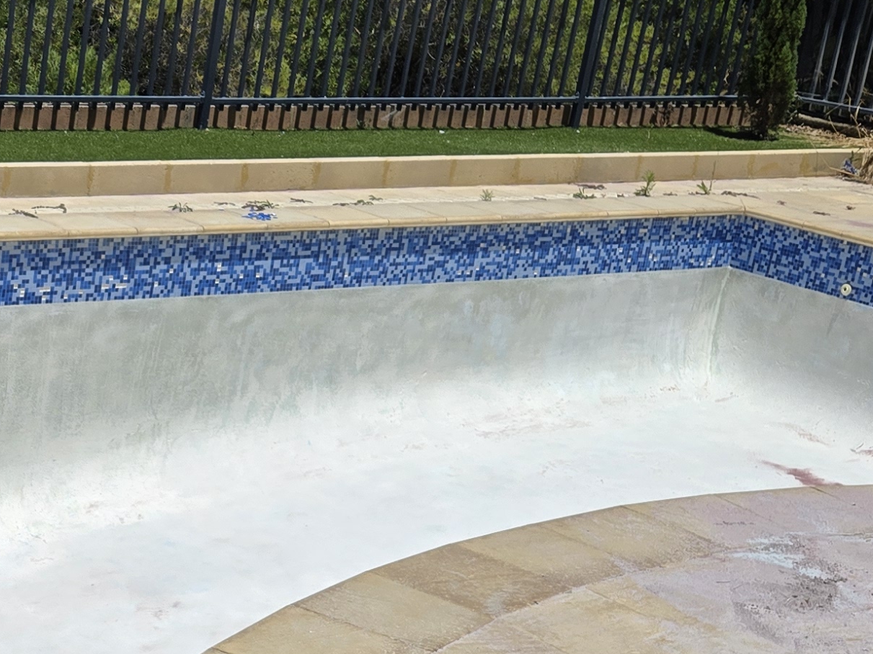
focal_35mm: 76
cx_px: -68
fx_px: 1916
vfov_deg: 19.2
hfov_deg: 24.1
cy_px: 496
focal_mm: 5.4
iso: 25
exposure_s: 1/5697
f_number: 1.8
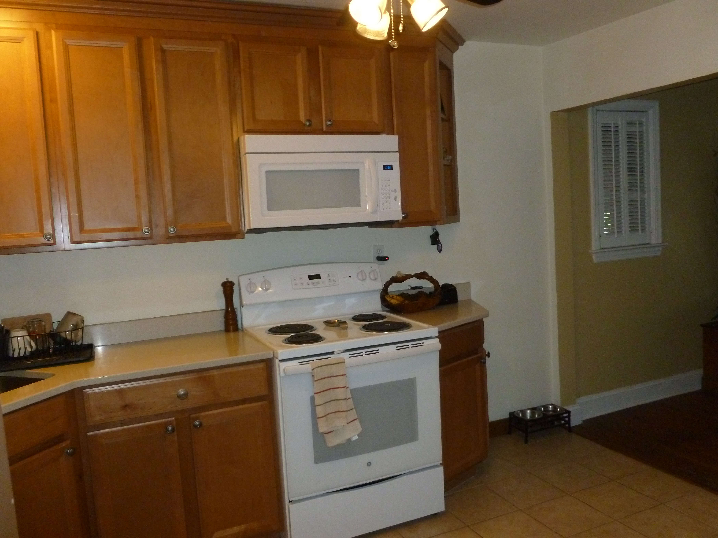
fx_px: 581
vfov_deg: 49.7
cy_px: 269
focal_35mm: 28
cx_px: 359
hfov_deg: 63.4
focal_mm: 5
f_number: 3.3
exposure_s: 1/60
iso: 400
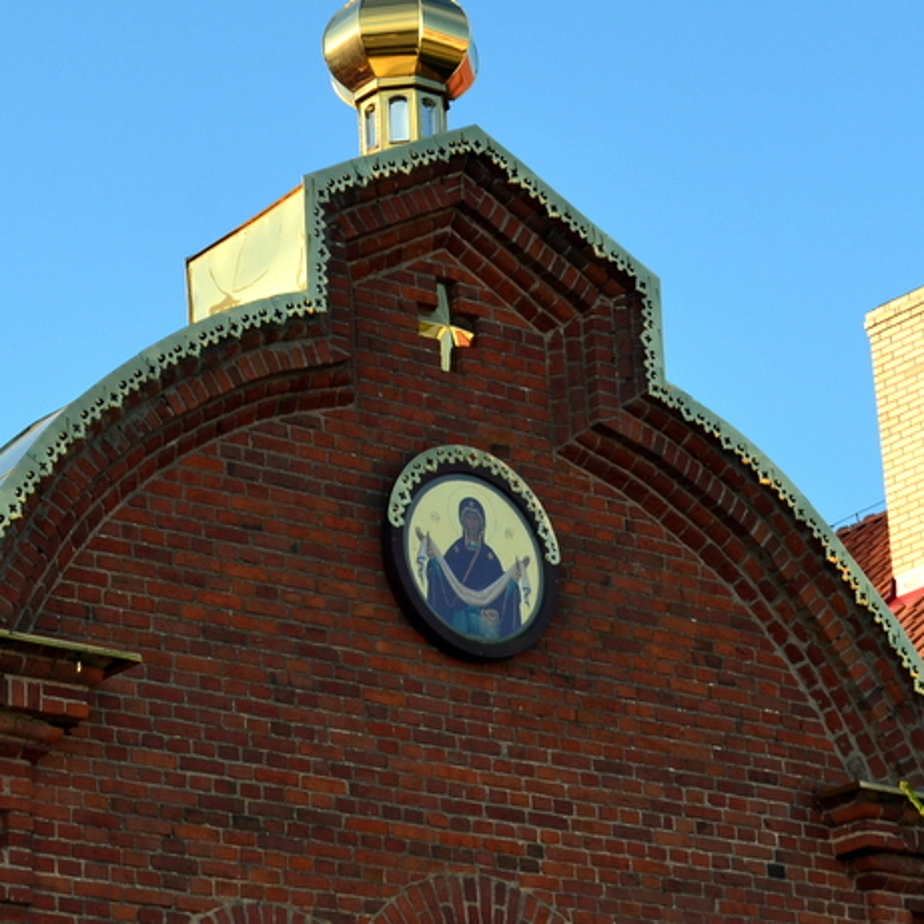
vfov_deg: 20.6
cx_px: 462
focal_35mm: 84
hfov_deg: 20.6
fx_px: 2537
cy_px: 303
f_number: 10
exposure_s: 1/250
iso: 400
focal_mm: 38
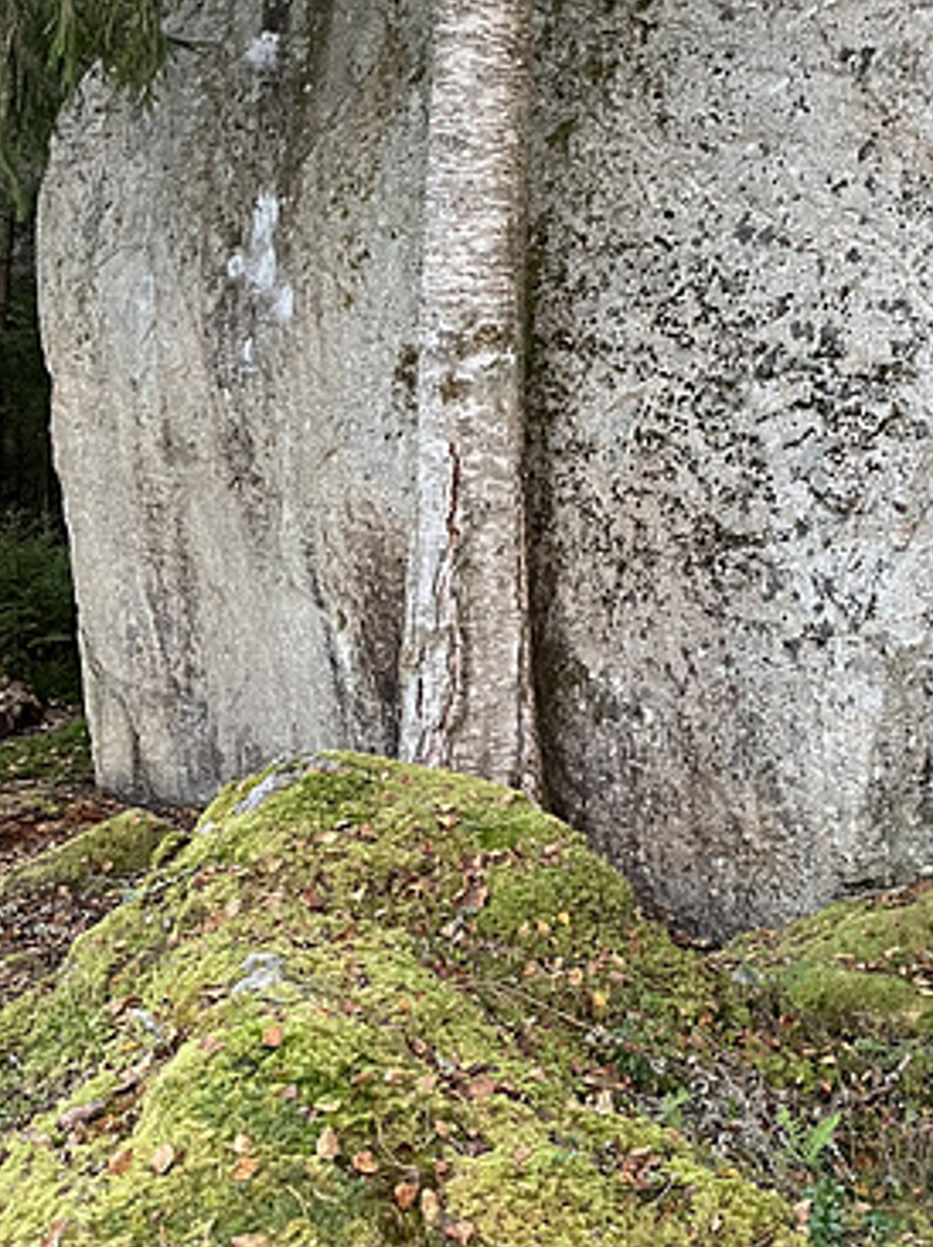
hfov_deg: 26.2
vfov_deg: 33.4
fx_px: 1943
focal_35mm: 54
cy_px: 89
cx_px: 831
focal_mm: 5.1
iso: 160
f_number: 1.6
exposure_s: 1/60
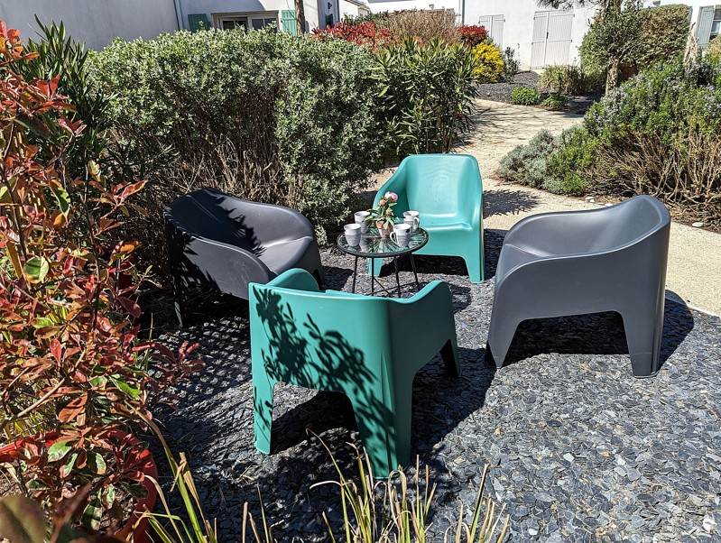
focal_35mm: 24
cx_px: 360
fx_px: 501
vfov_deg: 57.0
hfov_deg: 71.5
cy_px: 272
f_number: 1.85
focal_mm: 6.81
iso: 44
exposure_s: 1/2262
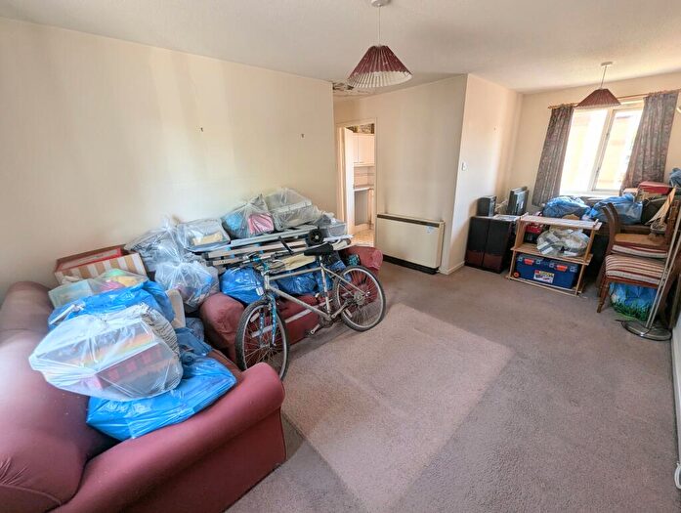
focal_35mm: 13
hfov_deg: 106.1
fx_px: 256
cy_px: 256
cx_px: 340
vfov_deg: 90.1
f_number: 2.2
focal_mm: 1.95
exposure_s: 1/36.6
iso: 44
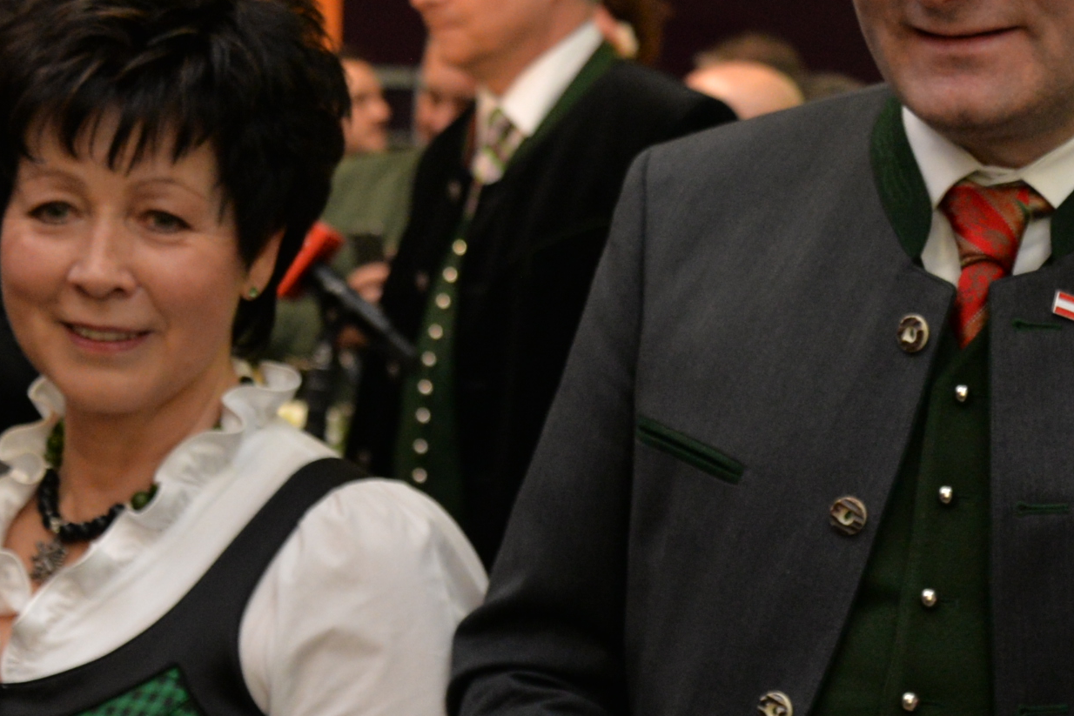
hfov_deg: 15.9
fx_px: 3819
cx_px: 783
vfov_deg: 10.7
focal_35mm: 128
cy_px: 391
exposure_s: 1/60
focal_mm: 35
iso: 800
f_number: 4
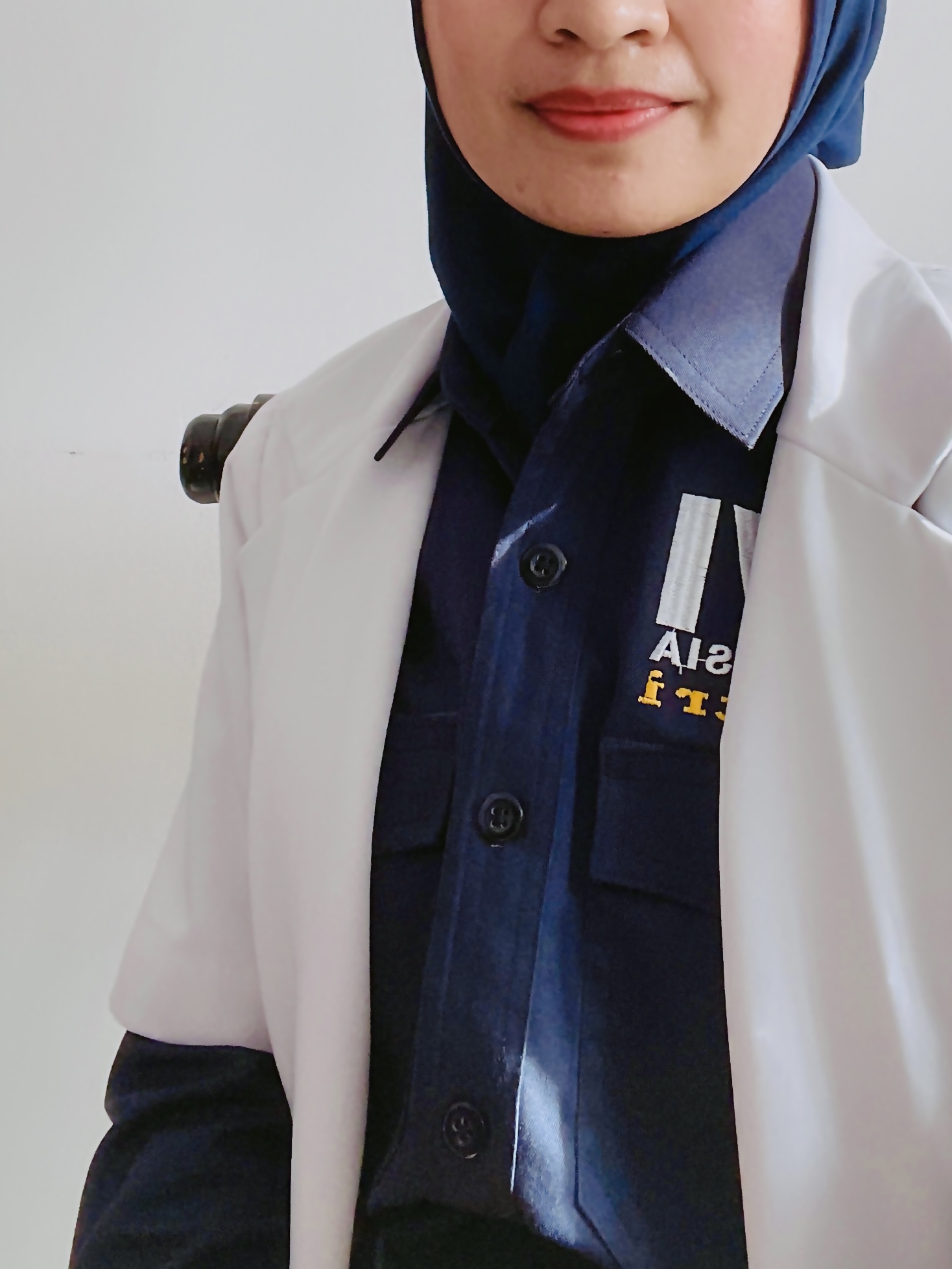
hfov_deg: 30.7
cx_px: 629
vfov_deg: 39.0
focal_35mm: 47
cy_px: 265
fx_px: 1723
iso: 100
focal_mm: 2.71
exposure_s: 1/60
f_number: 2.2
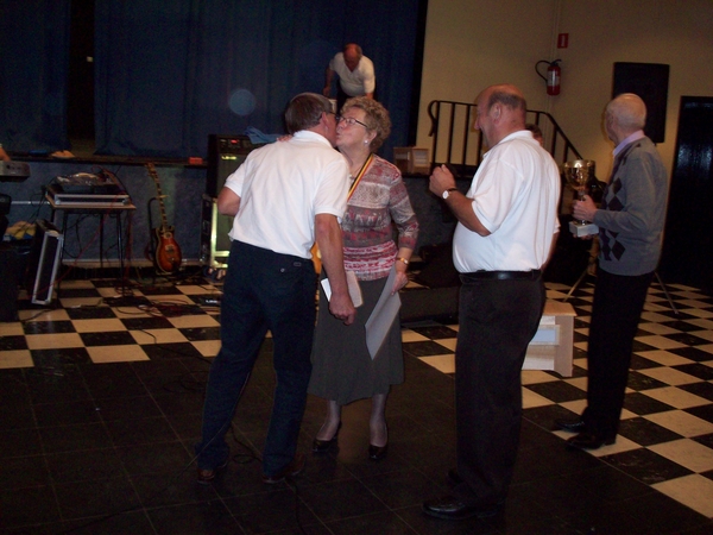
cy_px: 268
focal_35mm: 37
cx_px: 356
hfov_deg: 50.1
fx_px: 762
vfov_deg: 38.7
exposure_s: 1/45
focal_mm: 6.2
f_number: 2.8
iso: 160
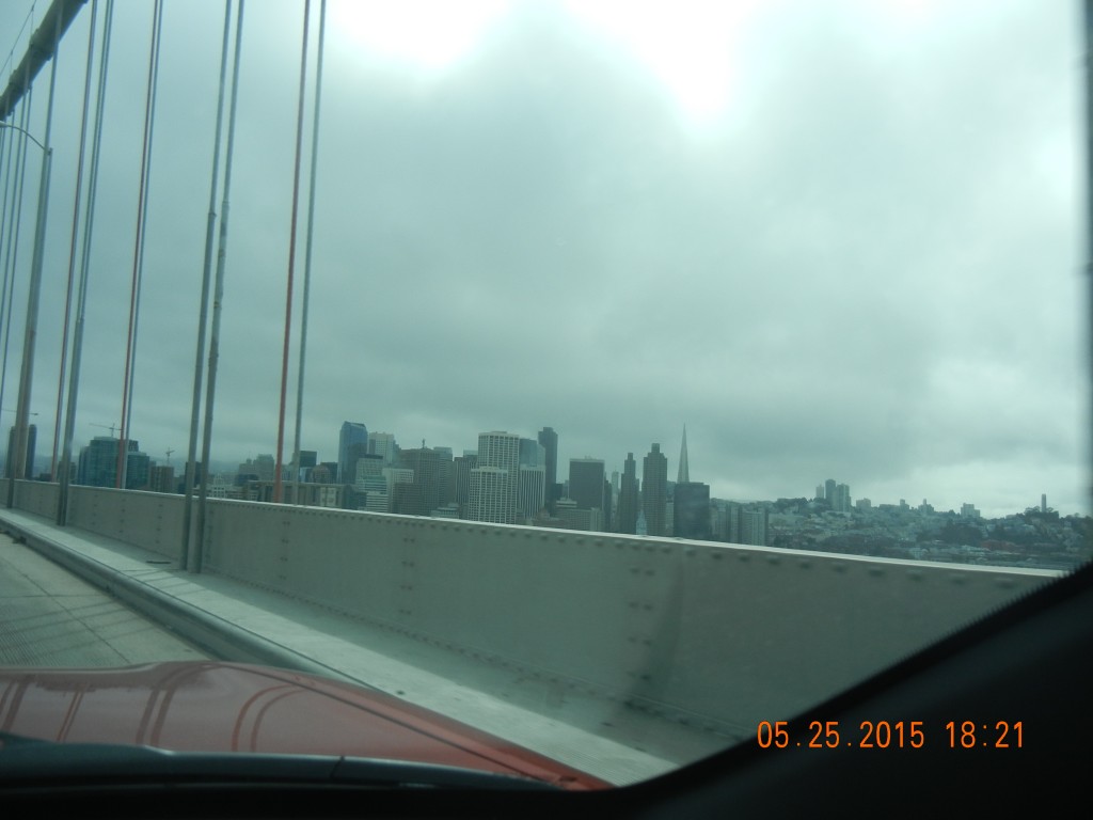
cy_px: 410
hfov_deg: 60.0
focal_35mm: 30
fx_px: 947
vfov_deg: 46.8
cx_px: 546
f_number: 7
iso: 160
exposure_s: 1/479
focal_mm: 5.4
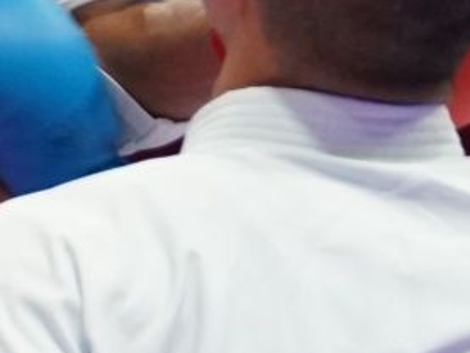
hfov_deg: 0.9
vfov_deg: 0.6
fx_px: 31310
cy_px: 365
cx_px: -808
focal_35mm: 2305
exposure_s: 1/1000
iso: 3200
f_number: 4
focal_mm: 246
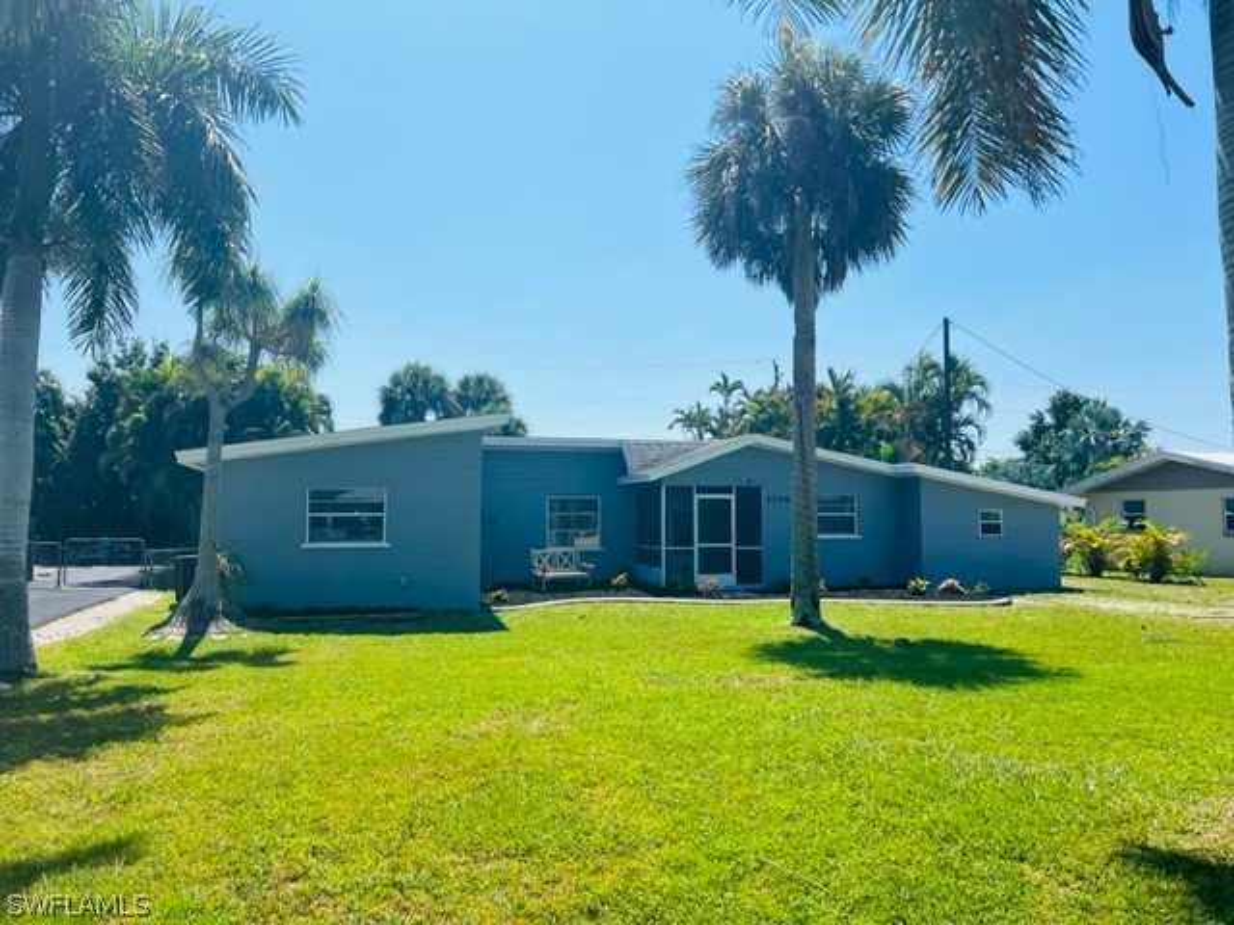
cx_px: 617
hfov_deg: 67.3
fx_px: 927
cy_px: 462
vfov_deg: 53.1
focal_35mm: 26
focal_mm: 5.7
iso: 50
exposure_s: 1/5882
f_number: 1.5
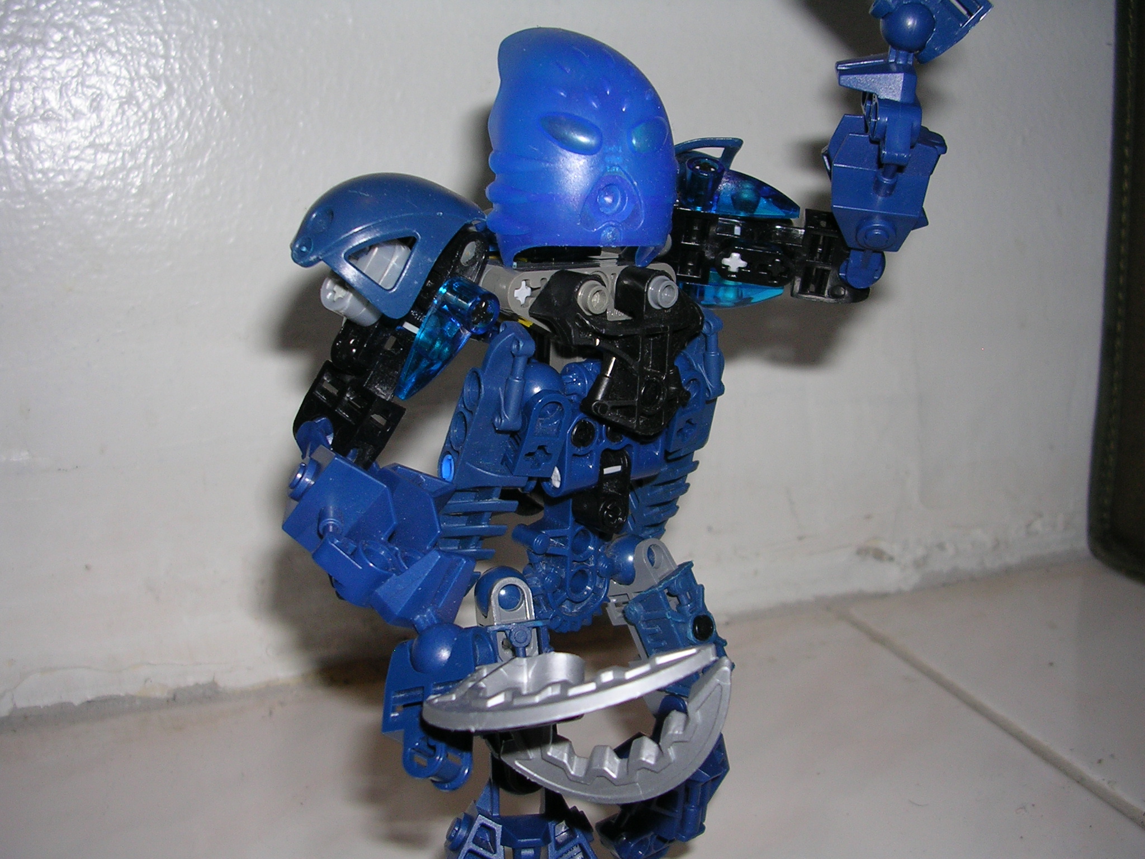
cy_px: 430
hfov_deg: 49.0
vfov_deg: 37.7
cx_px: 572
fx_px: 1257
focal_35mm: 38
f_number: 2.8
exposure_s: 1/60.1
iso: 50
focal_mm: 5.8
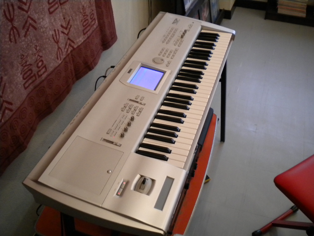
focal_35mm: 35
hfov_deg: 52.6
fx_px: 317
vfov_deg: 40.7
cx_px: 157
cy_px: 118
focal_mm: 6.3
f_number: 3.1
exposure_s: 1/35.3
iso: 400
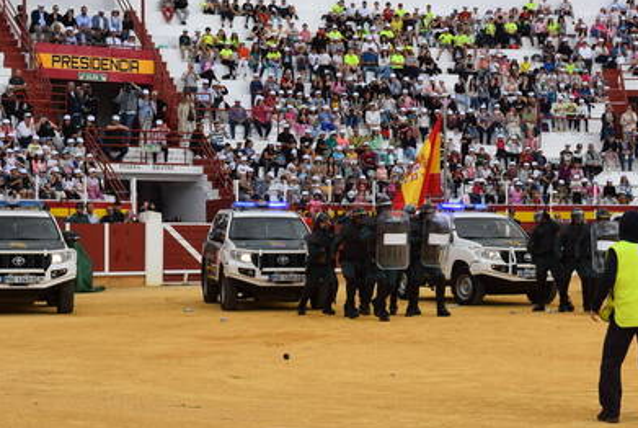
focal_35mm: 88
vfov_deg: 15.6
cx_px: 454
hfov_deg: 23.0
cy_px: 204
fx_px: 1559
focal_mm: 35
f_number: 9
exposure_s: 1/320
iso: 200
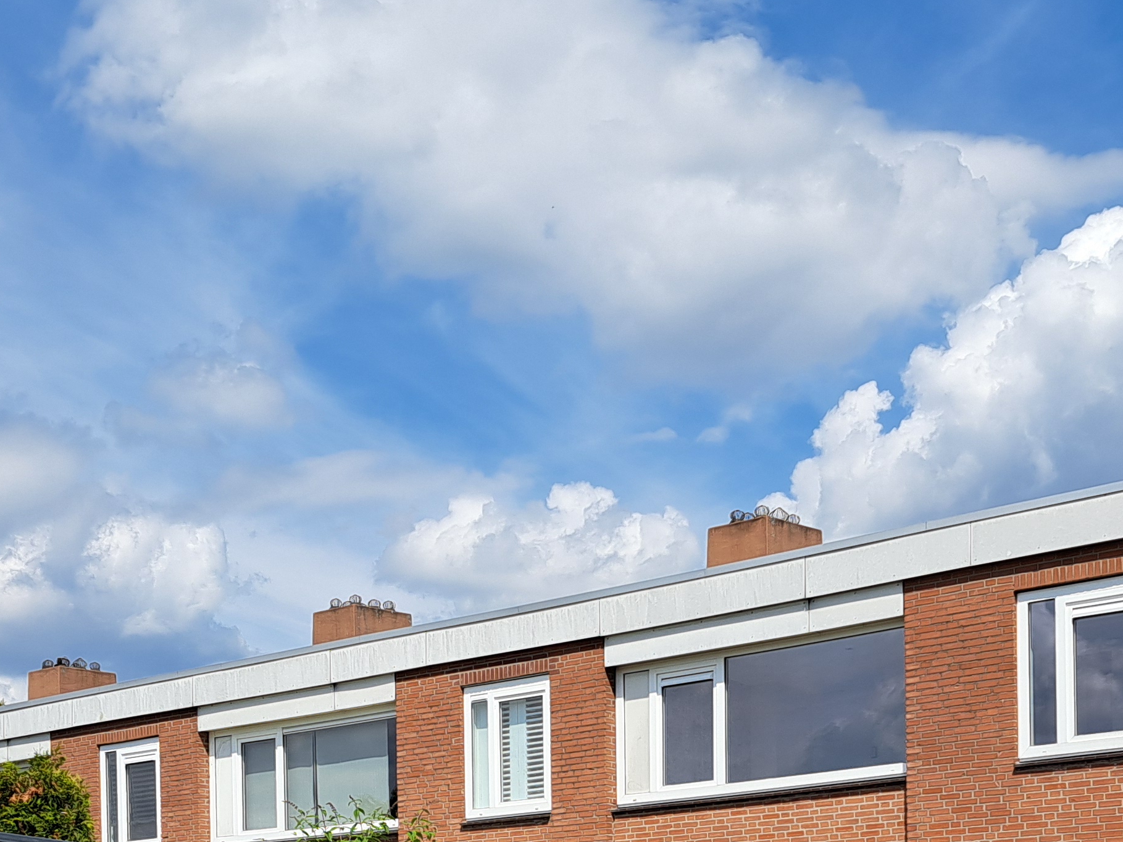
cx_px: 552
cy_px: 1025
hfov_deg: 31.7
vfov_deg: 22.1
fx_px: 1979
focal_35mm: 61
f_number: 1.8
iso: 50
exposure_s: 1/1285
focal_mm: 5.23
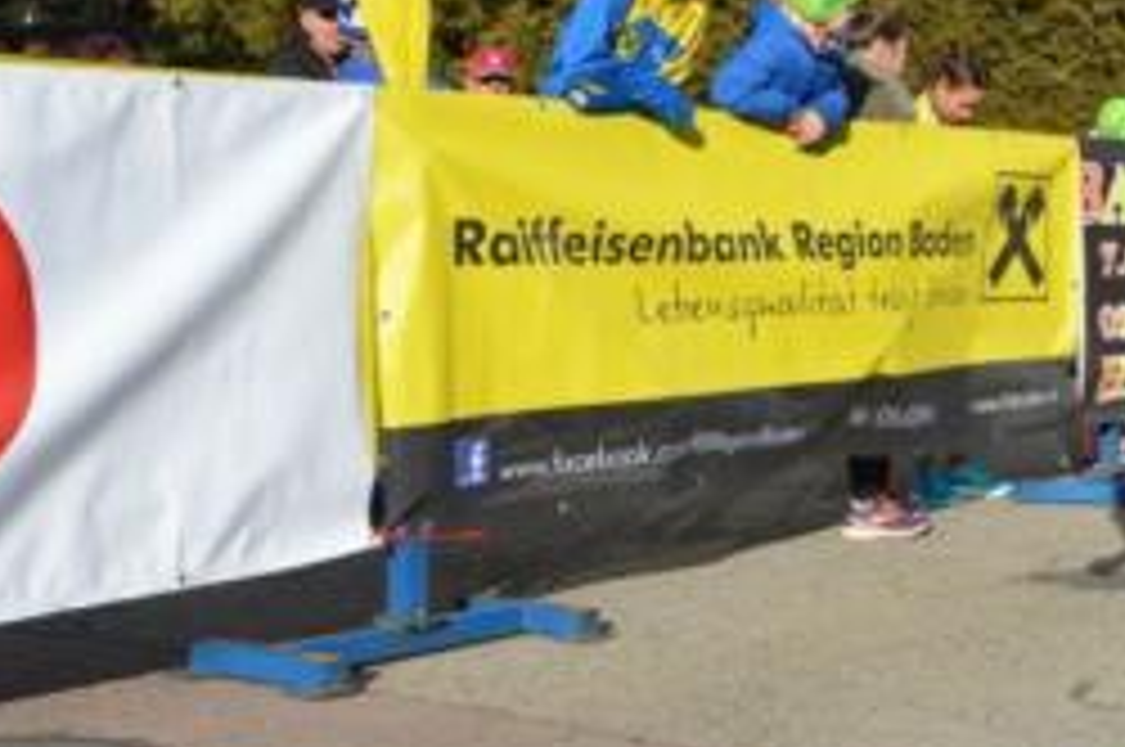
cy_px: 194
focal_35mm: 63
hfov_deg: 29.9
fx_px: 1966
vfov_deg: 21.3
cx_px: 1102
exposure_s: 1/2000
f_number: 6.7
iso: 400
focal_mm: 21
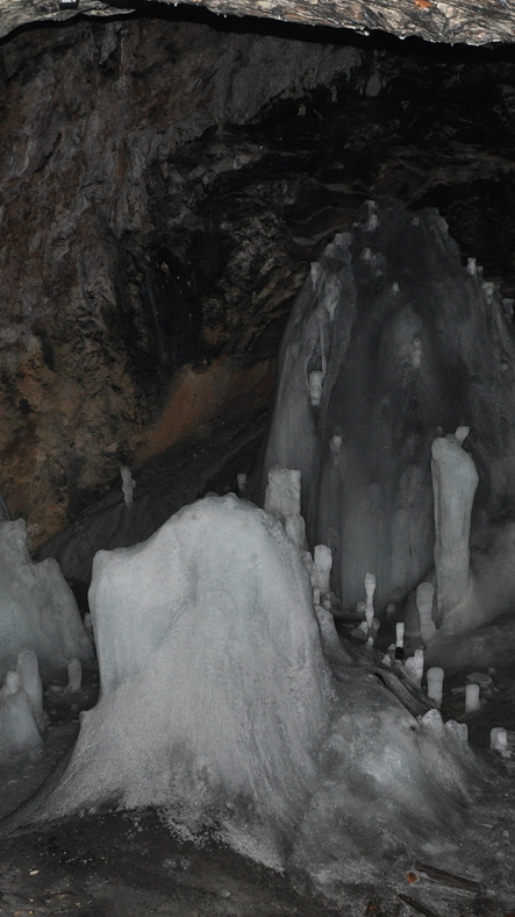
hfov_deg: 27.2
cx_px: 405
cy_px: 459
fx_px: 1044
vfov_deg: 47.4
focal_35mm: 43
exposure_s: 1/60
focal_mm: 18
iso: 800
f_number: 3.5
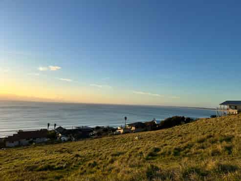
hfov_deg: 71.6
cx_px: 120
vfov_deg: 56.8
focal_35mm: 24
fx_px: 167
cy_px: 90
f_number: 1.78
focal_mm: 6.86
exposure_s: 1/2203
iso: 80
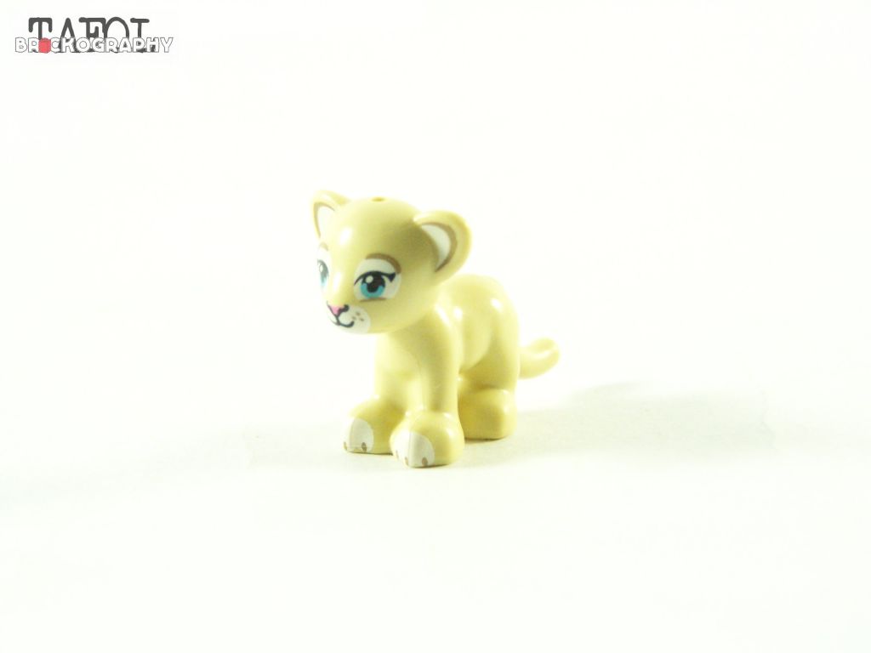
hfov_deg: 18.7
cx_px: 436
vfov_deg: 14.1
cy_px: 326
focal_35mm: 105
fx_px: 2642
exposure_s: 1/60
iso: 400
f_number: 3.6
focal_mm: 17.5
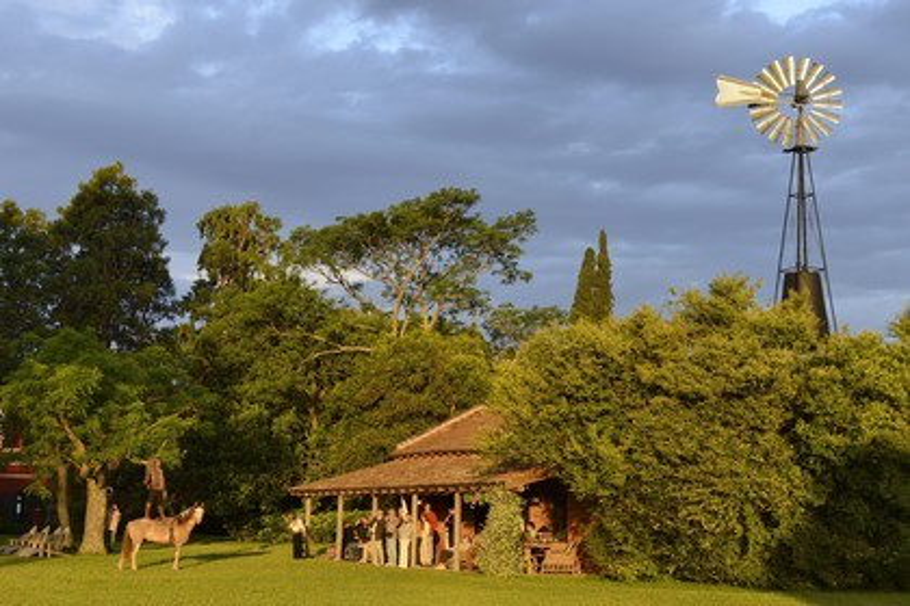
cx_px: 455
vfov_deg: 22.6
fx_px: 1517
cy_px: 303
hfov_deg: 33.4
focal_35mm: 60
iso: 800
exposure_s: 1/100
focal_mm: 60
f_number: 11
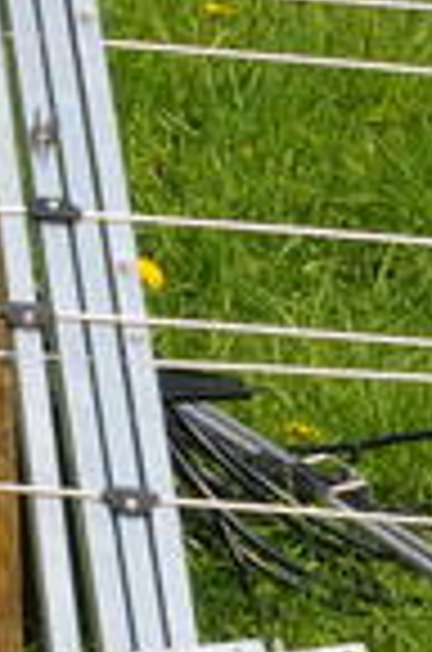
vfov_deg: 5.8
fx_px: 6452
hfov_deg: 3.8
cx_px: 310
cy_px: 364
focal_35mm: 357
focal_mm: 43
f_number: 13
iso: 400
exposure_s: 1/350
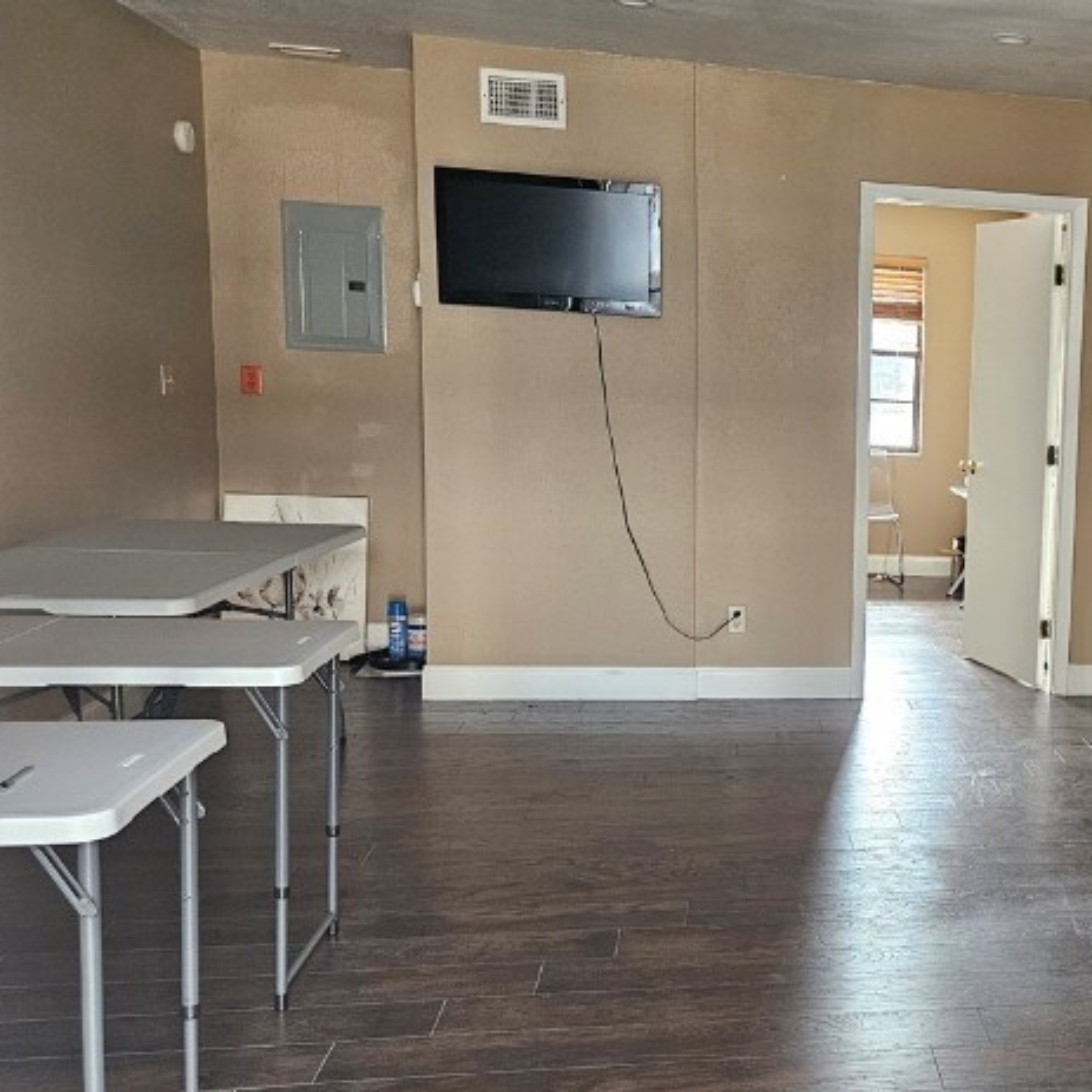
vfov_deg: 37.5
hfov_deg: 33.9
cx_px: 1116
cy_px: 623
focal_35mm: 45
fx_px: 1606
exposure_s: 1/120
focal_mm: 5.4
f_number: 1.8
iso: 400
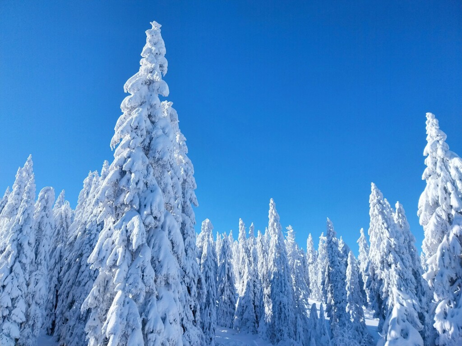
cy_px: 173
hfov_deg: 67.3
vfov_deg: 53.1
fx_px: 347
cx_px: 231
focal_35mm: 26
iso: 25
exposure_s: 1/1387
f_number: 1.8
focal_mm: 4
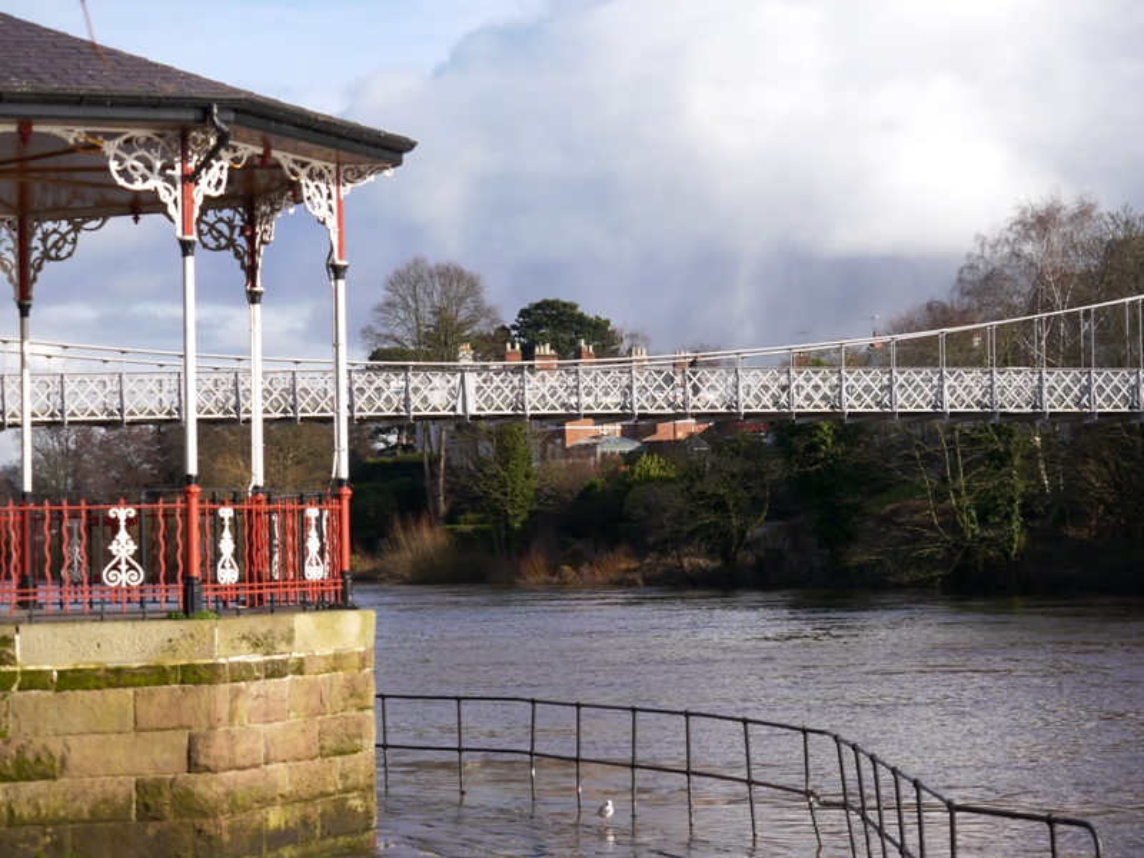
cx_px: 572
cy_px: 429
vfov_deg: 16.4
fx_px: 2974
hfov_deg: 21.8
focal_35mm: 90
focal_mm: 45
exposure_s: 1/400
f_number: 6.3
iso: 160
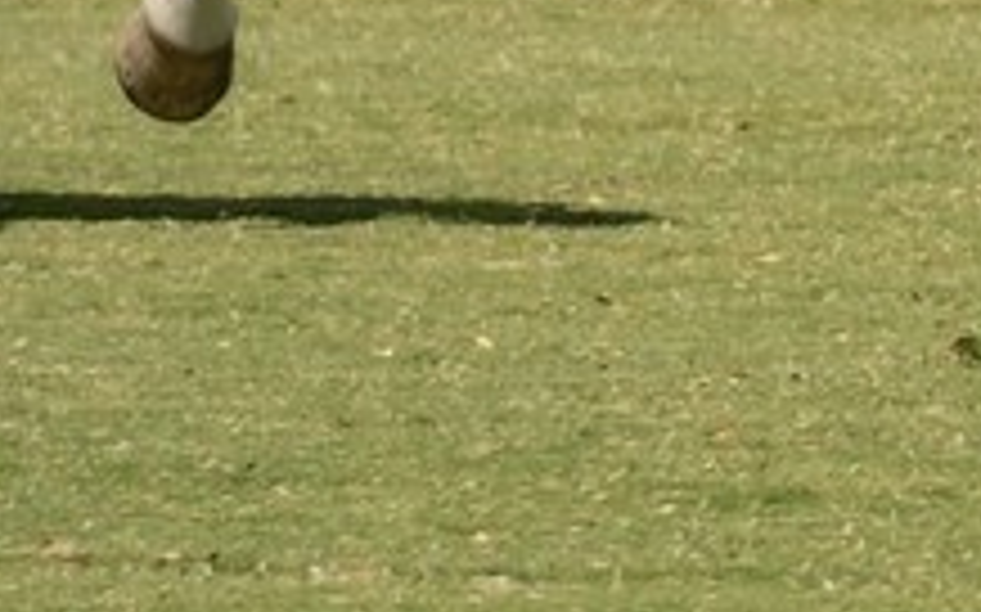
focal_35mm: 1493
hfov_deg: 1.4
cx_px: 3020
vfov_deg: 0.9
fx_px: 39895
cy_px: -1413
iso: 400
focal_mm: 200
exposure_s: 1/1250
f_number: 7.1
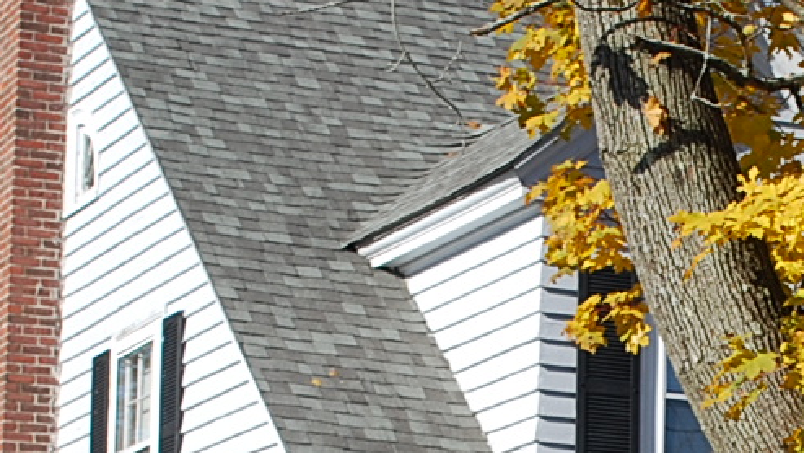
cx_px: 750
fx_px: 4074
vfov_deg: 6.3
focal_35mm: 191
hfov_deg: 11.2
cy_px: 618
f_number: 8
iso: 100
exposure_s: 1/250
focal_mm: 31
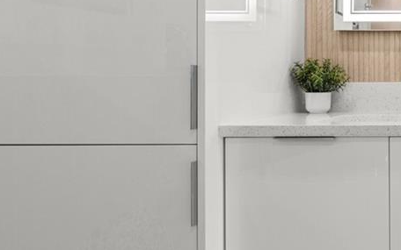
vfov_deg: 25.6
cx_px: 519
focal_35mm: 50
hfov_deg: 31.3
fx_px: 546
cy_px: 76
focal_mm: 14
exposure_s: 1/5
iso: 250
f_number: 9
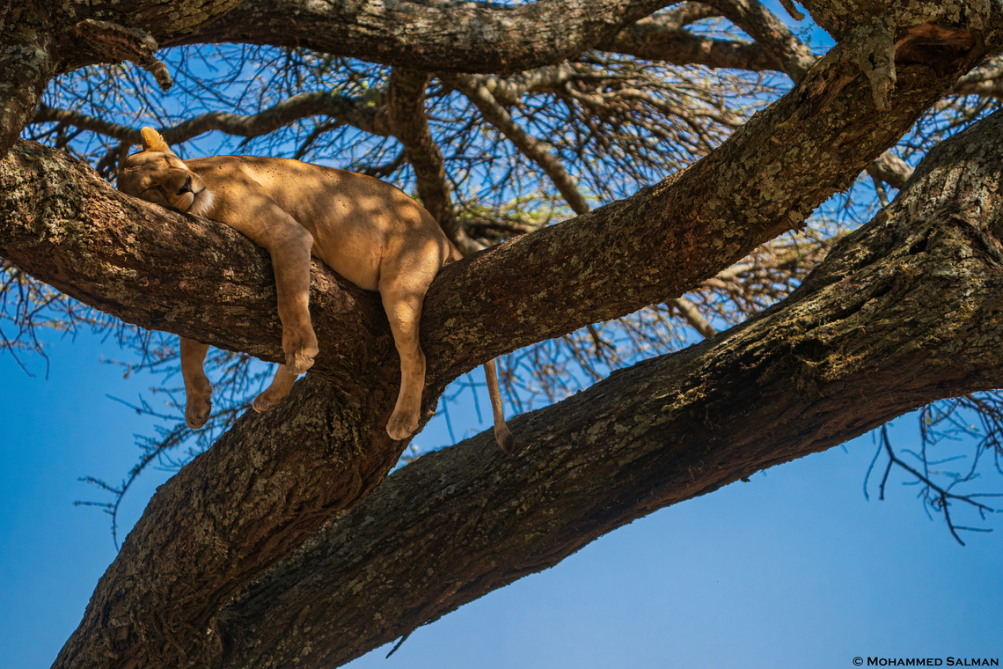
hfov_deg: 10.3
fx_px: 5572
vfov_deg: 6.9
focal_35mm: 200
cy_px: 334
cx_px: 502
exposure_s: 1/2500
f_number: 5.6
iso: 640
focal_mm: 200
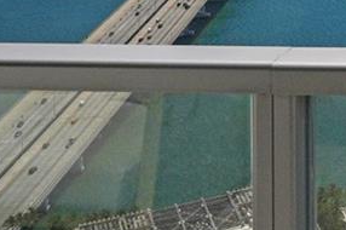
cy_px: -255
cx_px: 671
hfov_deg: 15.1
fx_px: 1075
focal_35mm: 112
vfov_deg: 10.9
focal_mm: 20
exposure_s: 1/1250
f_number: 14
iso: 250
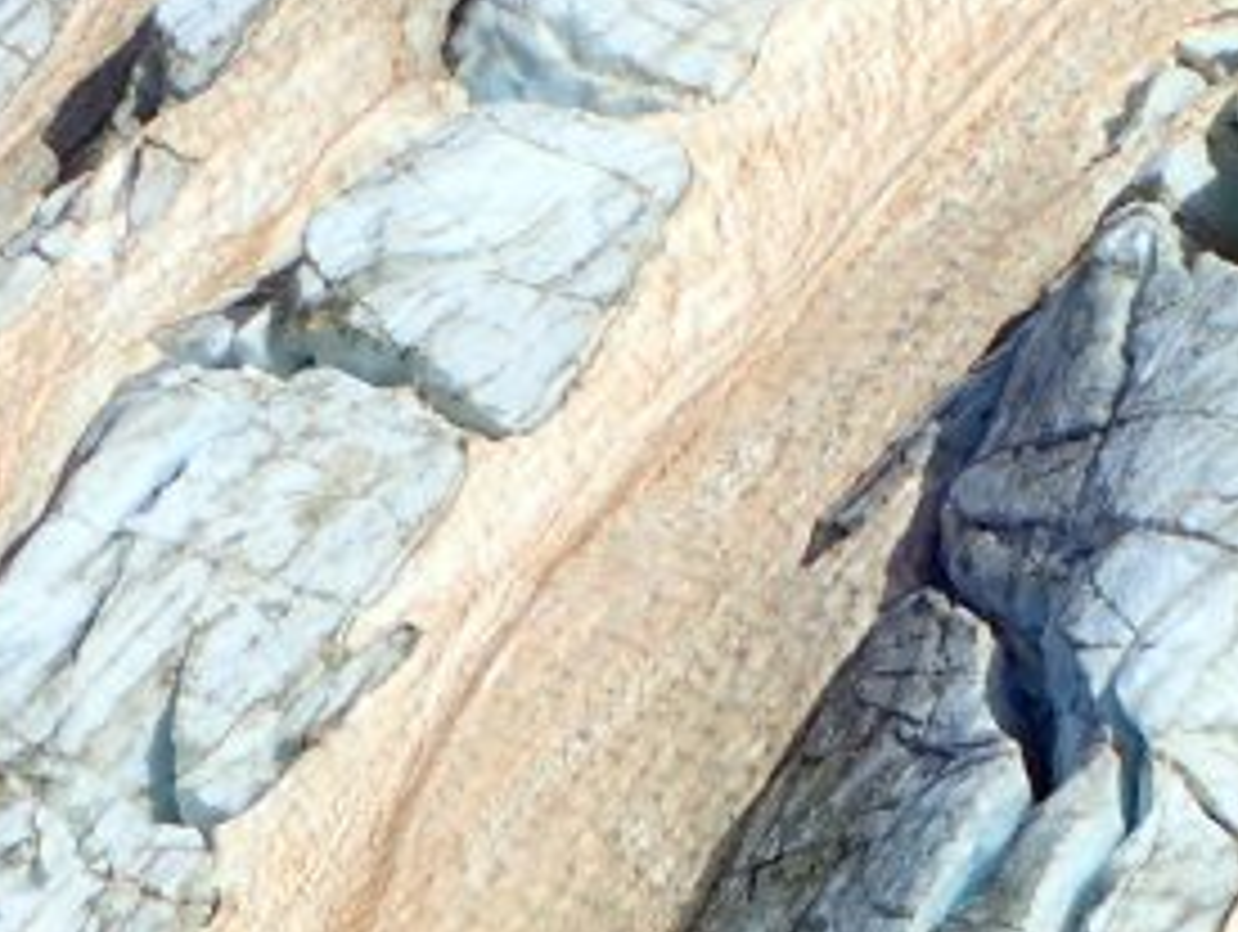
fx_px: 12999
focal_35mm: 363
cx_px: 986
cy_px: 504
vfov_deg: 4.1
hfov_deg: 5.4
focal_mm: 18
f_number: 6.3
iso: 100
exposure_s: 1/640
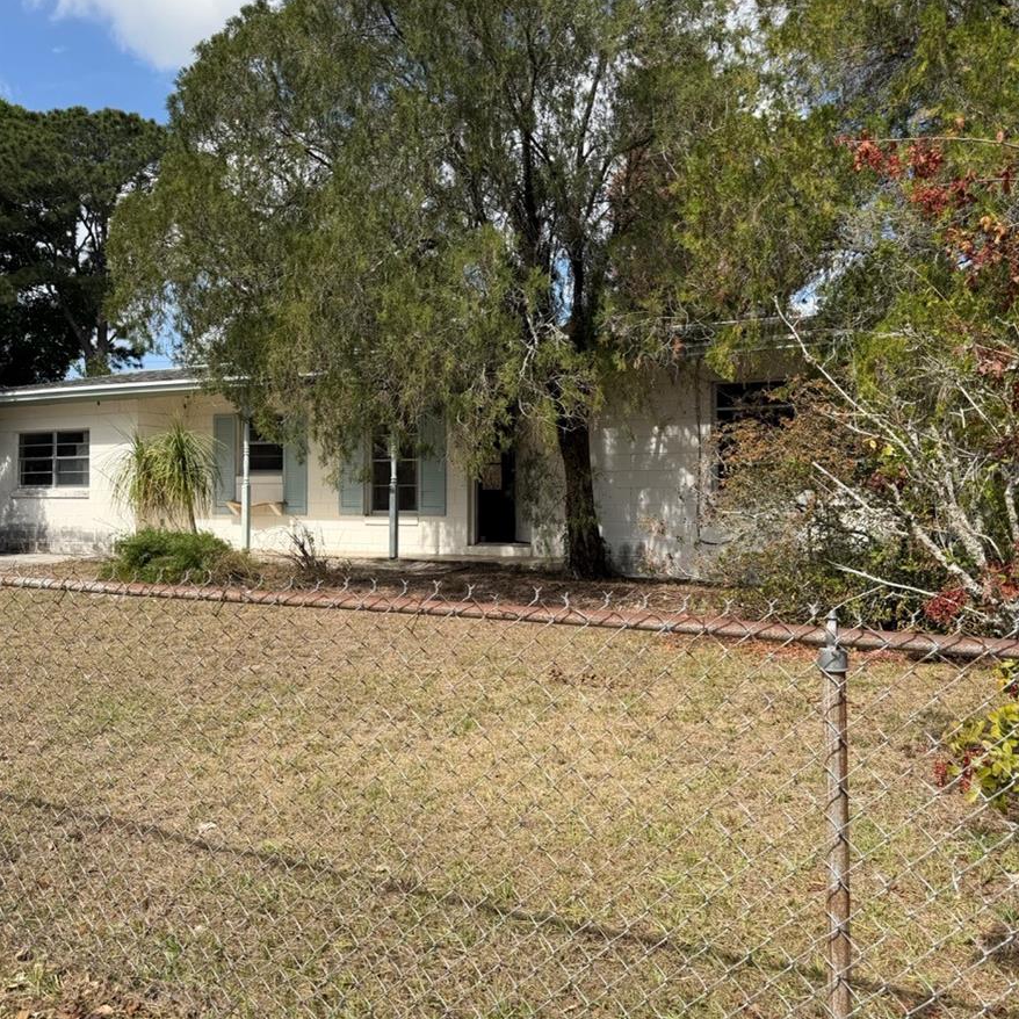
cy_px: 471
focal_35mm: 29
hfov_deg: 55.6
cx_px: 521
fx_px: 966
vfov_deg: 55.6
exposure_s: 1/3425
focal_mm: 6.76
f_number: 1.78
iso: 80
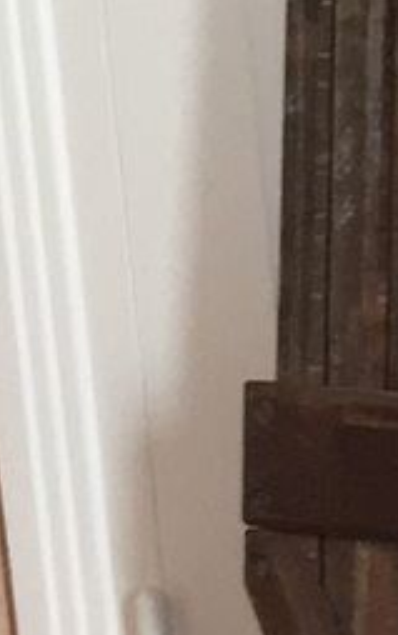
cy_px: 1115
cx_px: 1449
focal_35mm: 244
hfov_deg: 5.0
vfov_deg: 8.3
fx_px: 4230
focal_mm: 4.15
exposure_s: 1/33
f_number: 2.2
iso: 50
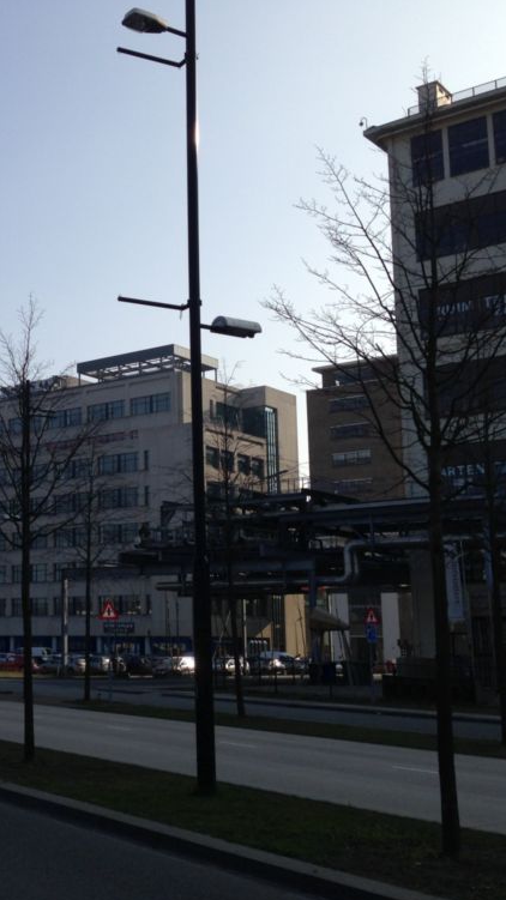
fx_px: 1170
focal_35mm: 49
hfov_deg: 23.4
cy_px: 455
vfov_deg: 42.1
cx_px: -2
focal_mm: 4.12
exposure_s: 1/2008
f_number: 2.4
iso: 50
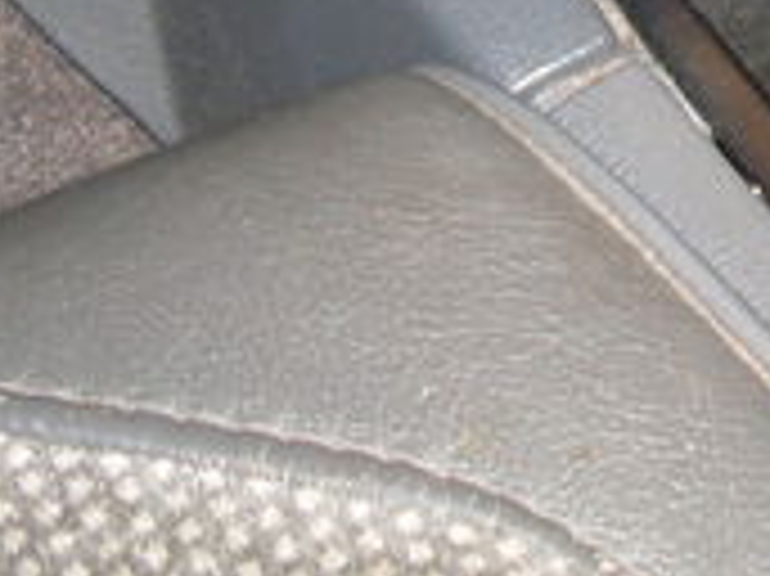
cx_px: 892
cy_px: -490
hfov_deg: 13.6
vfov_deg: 9.8
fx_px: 3156
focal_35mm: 142
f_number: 2.8
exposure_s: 1/45
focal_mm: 6.3
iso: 100
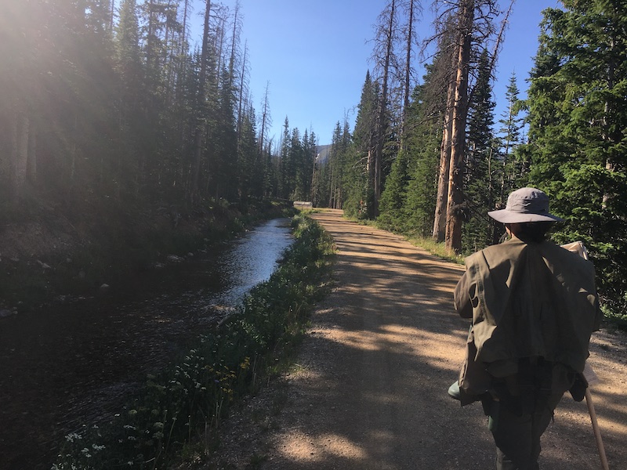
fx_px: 525
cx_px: 314
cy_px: 235
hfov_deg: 61.7
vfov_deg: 48.2
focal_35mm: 29
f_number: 2.2
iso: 25
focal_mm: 4.15
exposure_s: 1/674
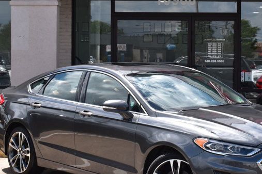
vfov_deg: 14.1
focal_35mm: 97
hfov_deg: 20.9
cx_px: 198
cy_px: 71
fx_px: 705
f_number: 11
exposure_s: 1/500
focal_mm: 32
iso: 400
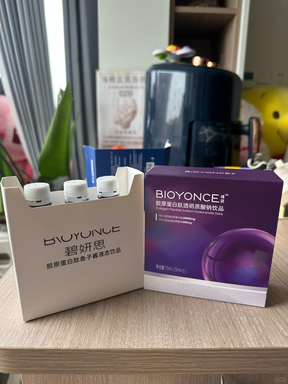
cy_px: 192
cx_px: 144
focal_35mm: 24
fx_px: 266
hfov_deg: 56.8
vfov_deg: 71.6
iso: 80
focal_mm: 6.86
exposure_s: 1/319
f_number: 1.78
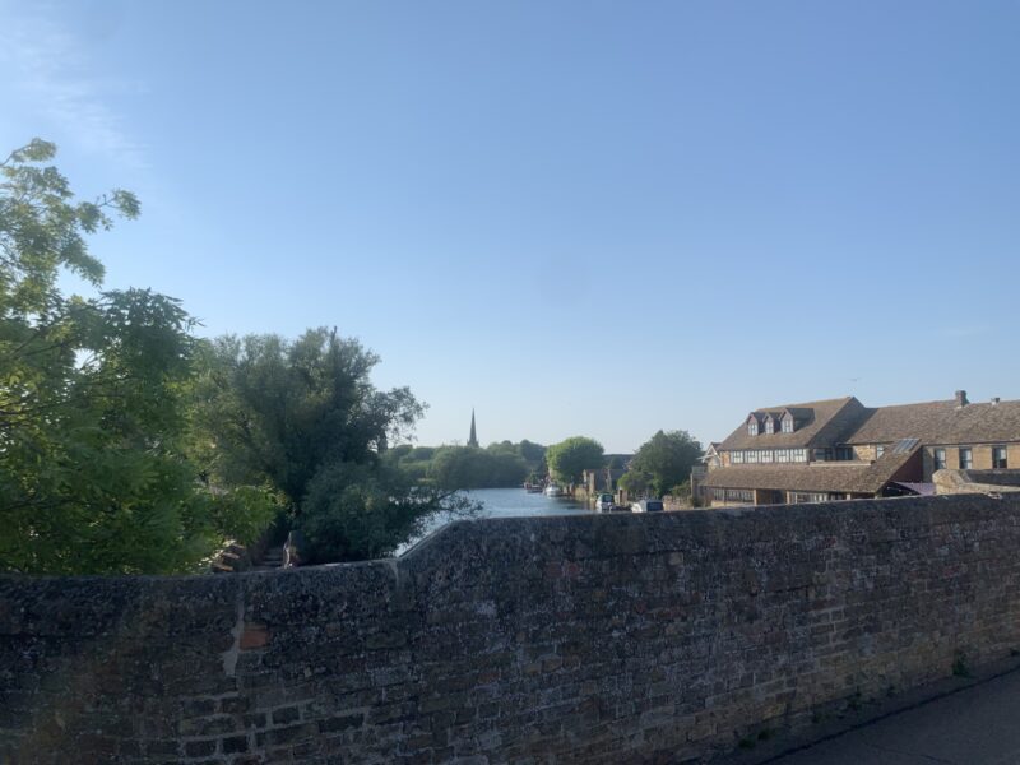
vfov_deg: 53.1
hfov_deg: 67.3
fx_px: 766
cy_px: 382
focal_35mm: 26
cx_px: 510
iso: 25
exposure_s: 1/4098
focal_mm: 4.25
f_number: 1.8
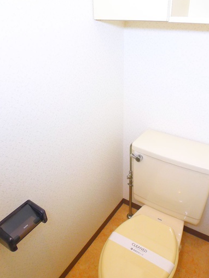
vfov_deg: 55.3
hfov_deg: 42.8
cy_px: 127
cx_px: 126
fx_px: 266
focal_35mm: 33
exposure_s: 1/60
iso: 200
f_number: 2
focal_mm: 5.1
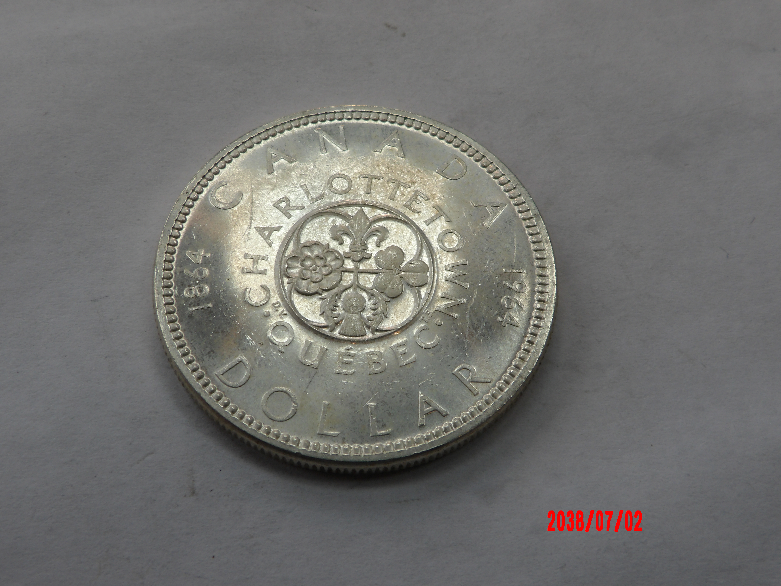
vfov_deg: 34.3
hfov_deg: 44.8
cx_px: 390
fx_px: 948
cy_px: 293
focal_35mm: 42
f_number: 4.9
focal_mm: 7.6
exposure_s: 1/104
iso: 100
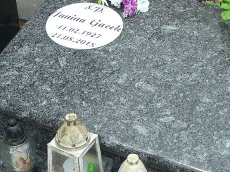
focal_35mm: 68
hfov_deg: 28.6
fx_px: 452
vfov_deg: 21.6
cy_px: 81
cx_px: 123
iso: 80
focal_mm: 6.1
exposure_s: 1/500
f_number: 3.1
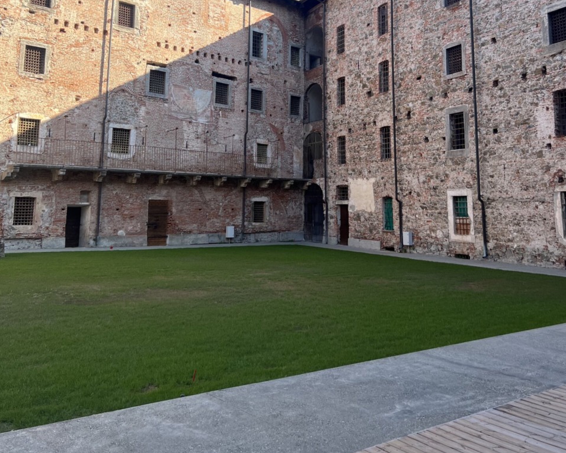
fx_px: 570
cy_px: 120
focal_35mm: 34
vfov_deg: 42.2
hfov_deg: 52.8
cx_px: 284
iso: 50
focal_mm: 5.7
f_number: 1.5
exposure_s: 1/1224
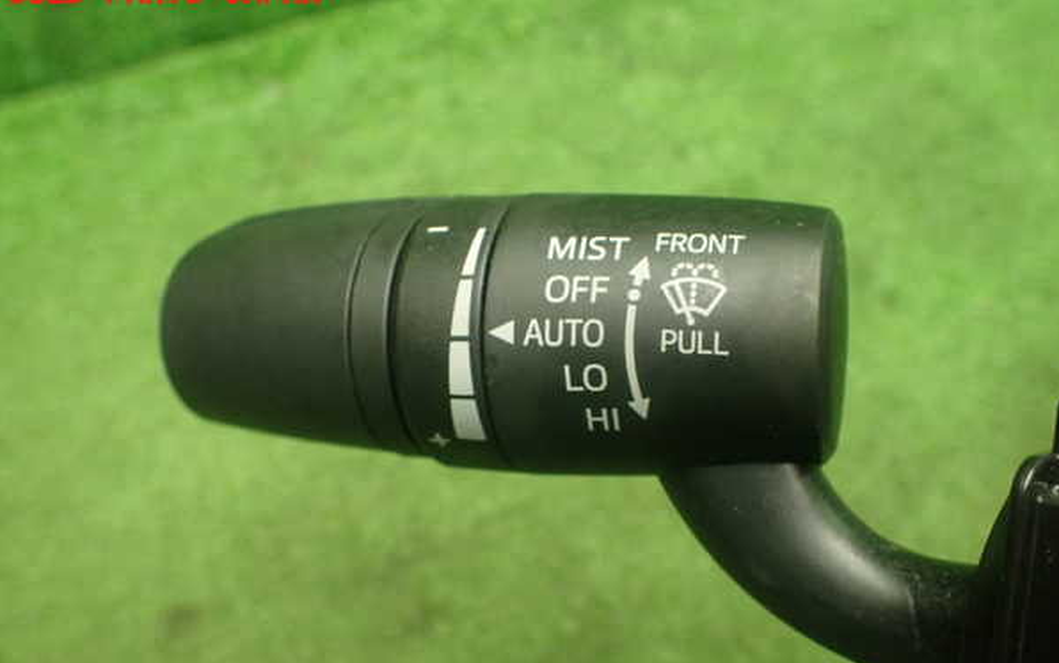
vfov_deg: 39.4
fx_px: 924
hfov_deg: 59.6
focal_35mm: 32
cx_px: 531
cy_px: 370
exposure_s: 1/80
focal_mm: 5.4
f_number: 2.3
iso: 800
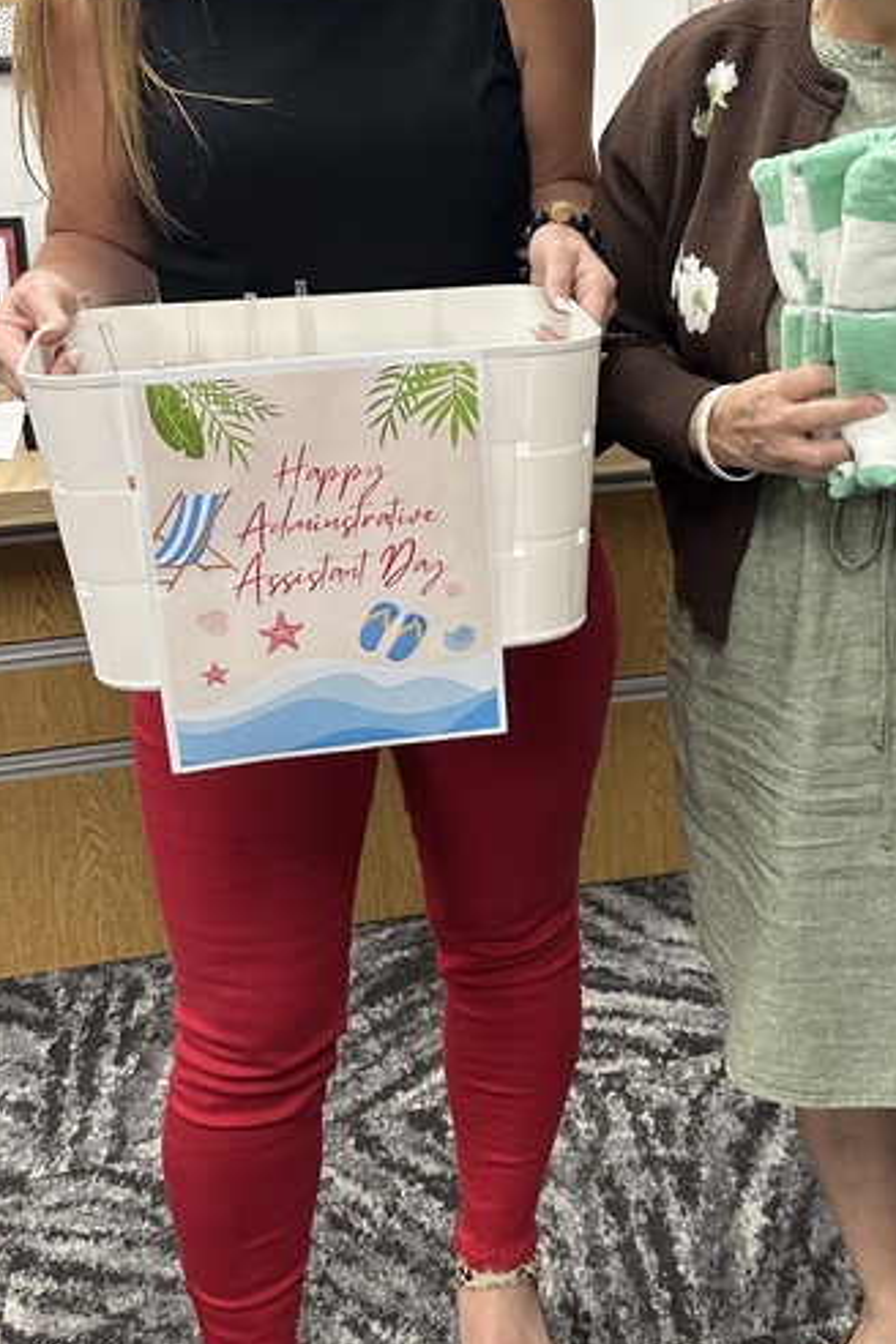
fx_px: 1941
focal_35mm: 52
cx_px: 929
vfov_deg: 37.8
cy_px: 462
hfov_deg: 24.6
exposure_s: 1/60
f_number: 1.78
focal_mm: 6.86
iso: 160
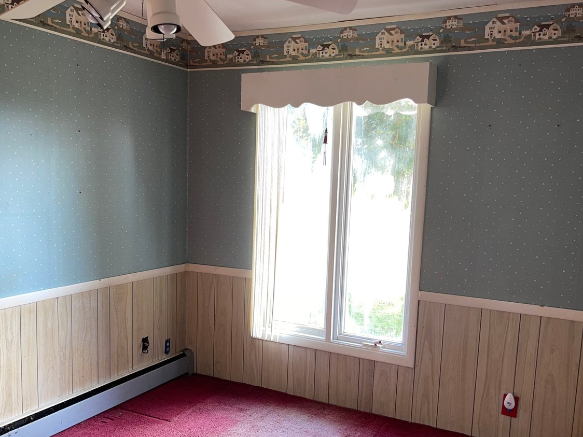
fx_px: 589
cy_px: 267
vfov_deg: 40.5
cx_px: 270
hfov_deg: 52.6
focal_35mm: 35
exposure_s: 1/30
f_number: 1.6
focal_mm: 5.1
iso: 40
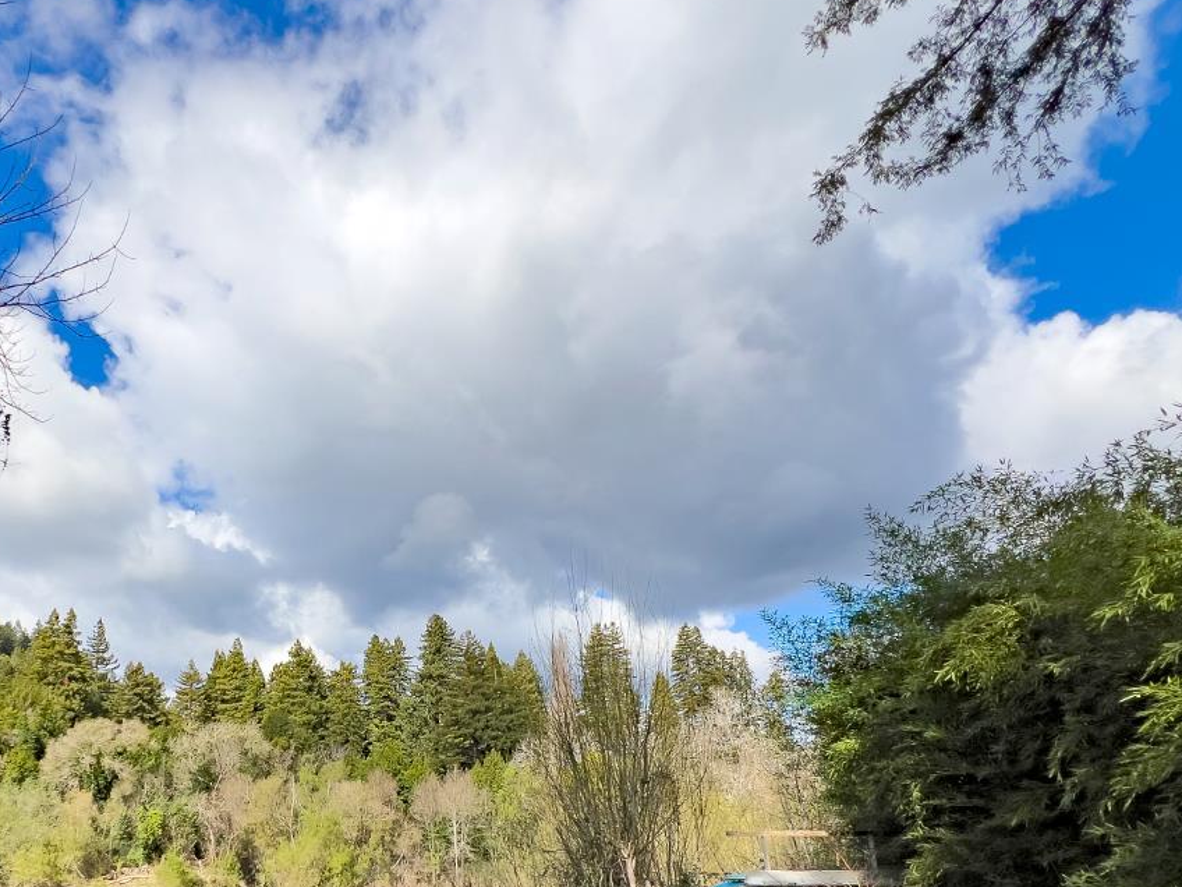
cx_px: 341
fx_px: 785
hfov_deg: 70.4
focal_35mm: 23
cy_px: 674
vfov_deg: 55.8
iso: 32
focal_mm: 1.57
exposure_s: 1/1700
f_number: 1.8
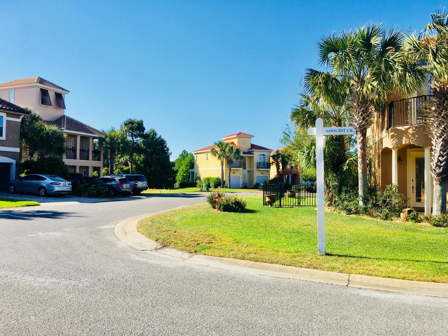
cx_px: 224
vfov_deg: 48.2
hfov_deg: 61.7
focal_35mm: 29
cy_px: 168
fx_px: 375
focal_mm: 4.15
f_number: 2.2
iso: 25
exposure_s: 1/1603
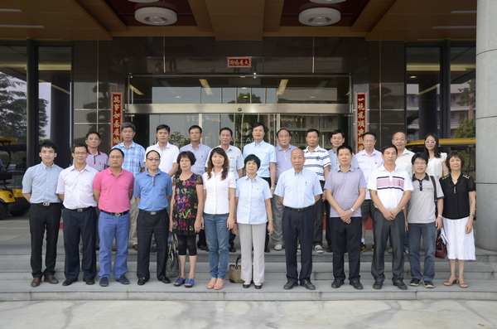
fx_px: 496
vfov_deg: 36.7
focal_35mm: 36
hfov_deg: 53.2
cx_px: 248
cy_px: 164
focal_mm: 24
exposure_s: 1/60
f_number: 5.6
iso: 100
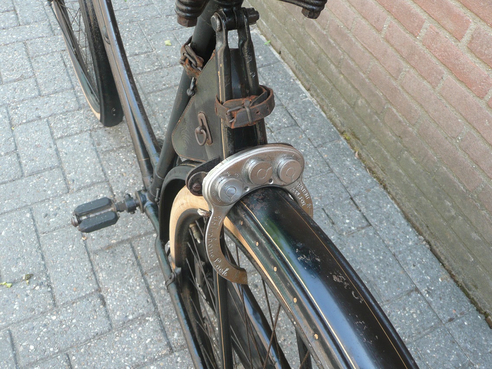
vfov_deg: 44.2
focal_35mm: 32
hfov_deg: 56.8
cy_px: 184
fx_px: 455
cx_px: 246
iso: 125
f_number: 3.5
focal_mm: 5.2
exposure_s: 1/30
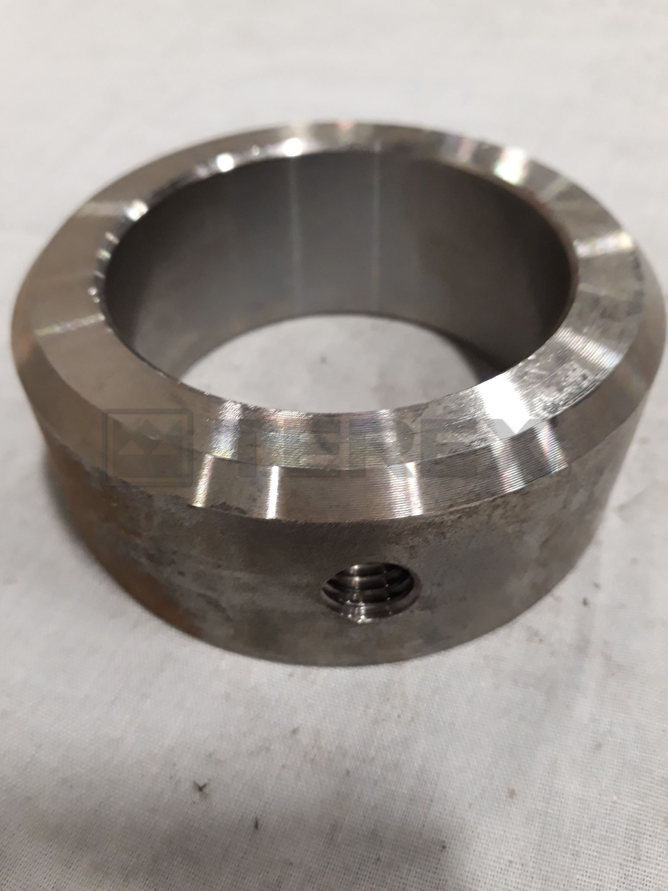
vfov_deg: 65.3
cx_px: 334
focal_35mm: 27
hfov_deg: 51.4
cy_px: 446
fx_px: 695
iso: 200
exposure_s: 1/25
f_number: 1.9
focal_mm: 3.6
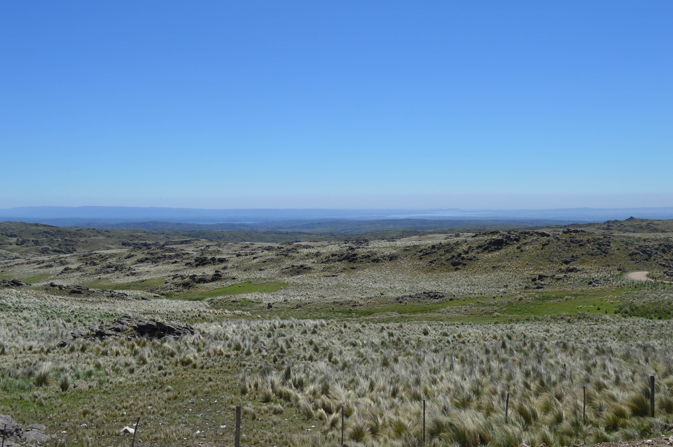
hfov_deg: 49.6
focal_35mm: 39
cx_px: 336
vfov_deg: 34.1
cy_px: 224
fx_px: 728
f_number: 9
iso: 100
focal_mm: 26
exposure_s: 1/320
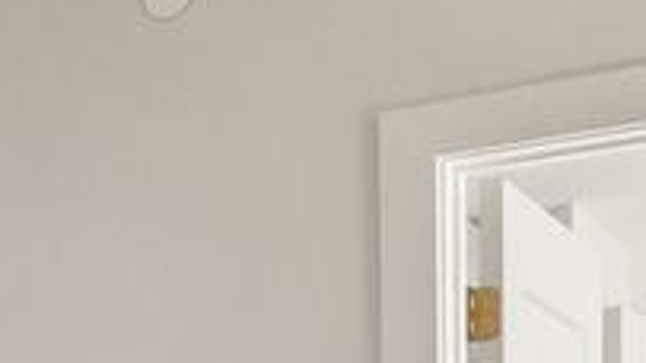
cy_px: 699
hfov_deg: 14.2
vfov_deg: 9.3
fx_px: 2101
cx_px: -703
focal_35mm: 123
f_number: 4
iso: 1600
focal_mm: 16.5
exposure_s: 1/25
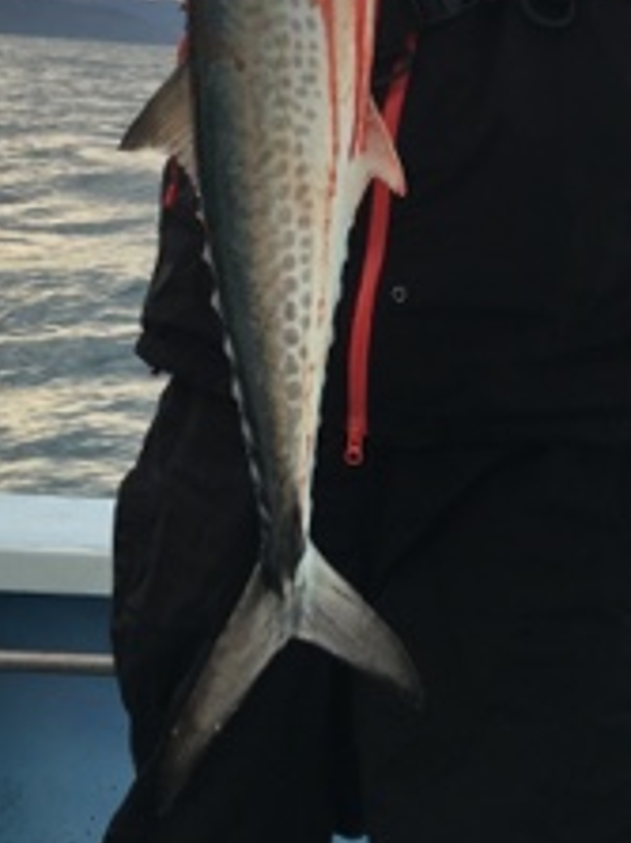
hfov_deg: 27.9
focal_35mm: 52
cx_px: 412
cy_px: 95
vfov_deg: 34.9
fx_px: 1265
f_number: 2.2
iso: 25
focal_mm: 4.15
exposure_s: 1/674
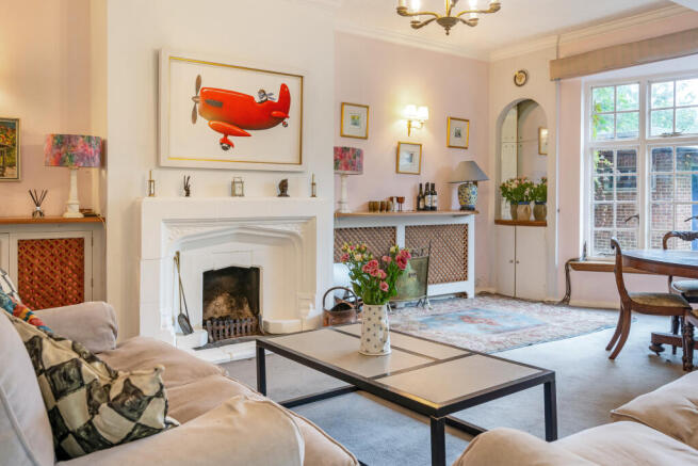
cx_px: 349
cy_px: 233
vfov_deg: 46.4
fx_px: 543
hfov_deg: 65.5
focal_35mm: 28
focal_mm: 28
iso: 400
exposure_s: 1/6
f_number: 5.6
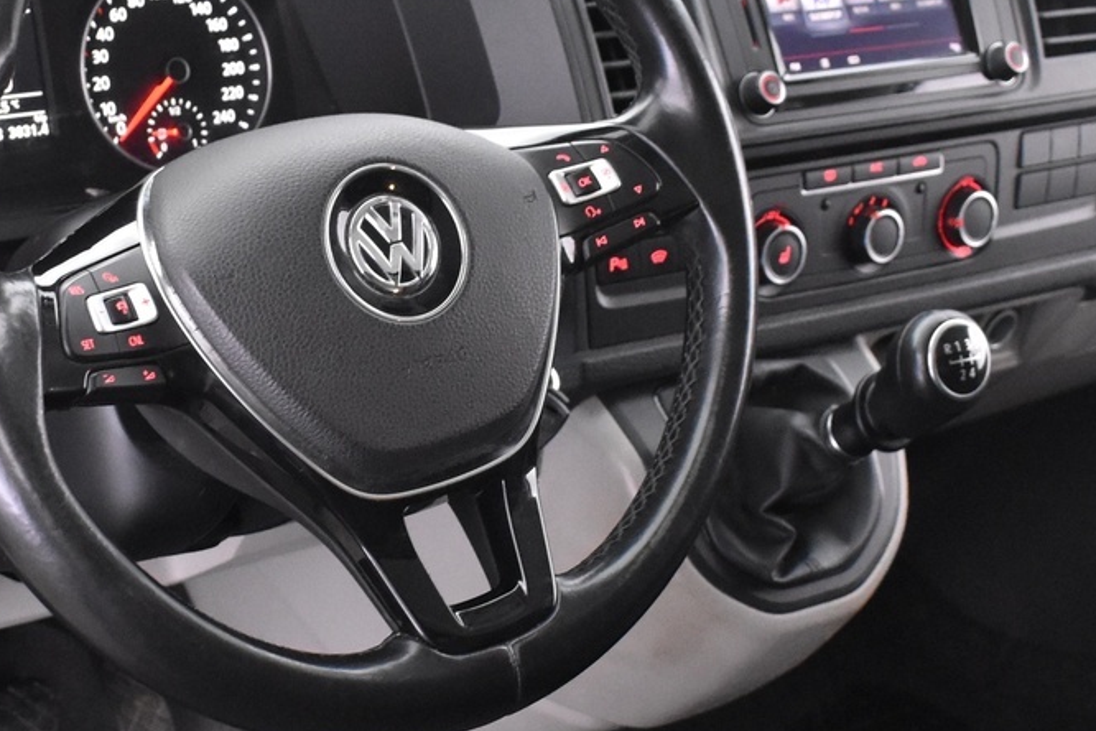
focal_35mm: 73
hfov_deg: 27.5
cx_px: 334
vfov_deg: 18.5
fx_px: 2222
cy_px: 555
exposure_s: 1/20
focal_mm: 20
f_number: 3.5
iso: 3200
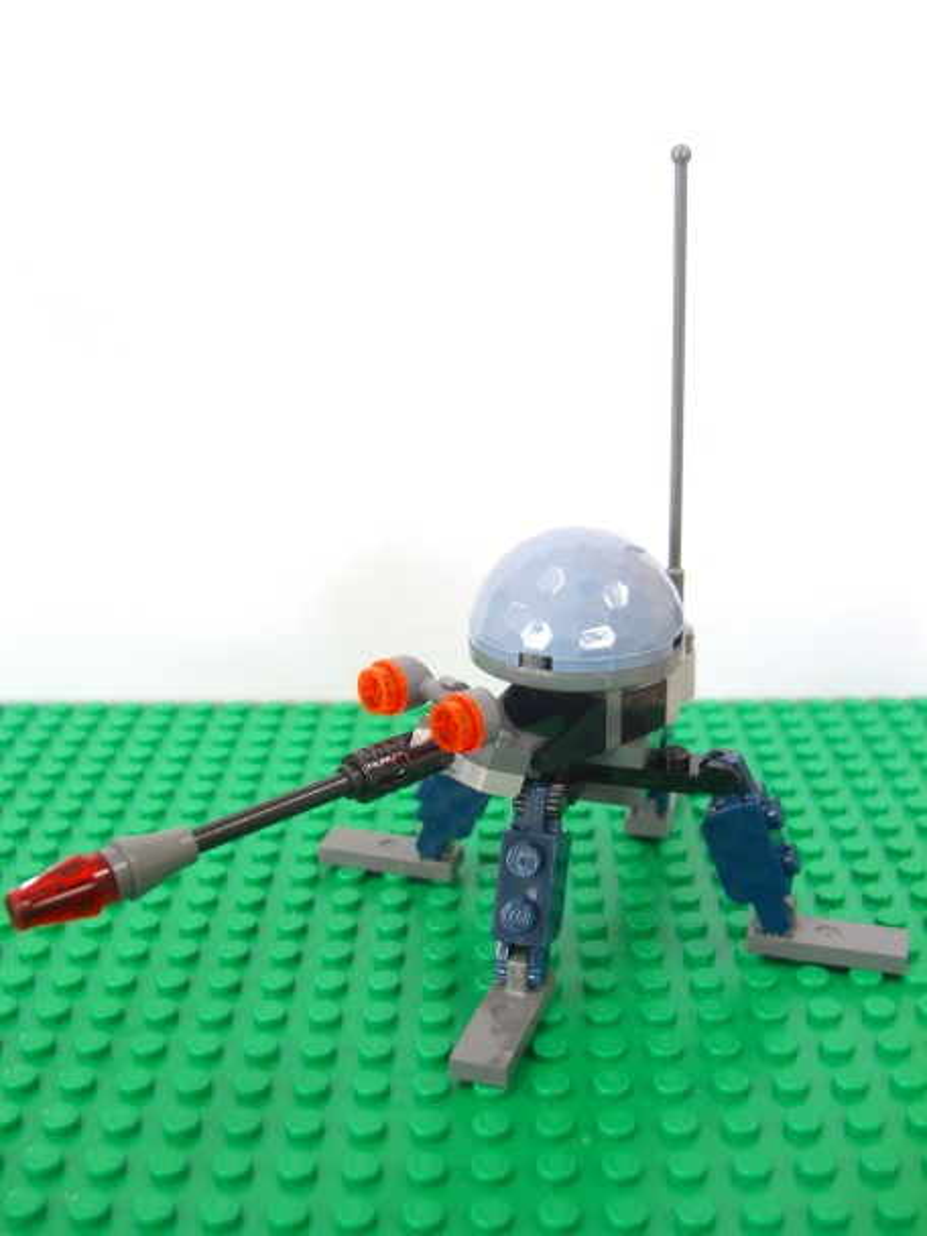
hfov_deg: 37.7
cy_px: 618
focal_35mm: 38
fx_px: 1357
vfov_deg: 49.0
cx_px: 464
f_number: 2.8
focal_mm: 7.9
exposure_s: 1/10
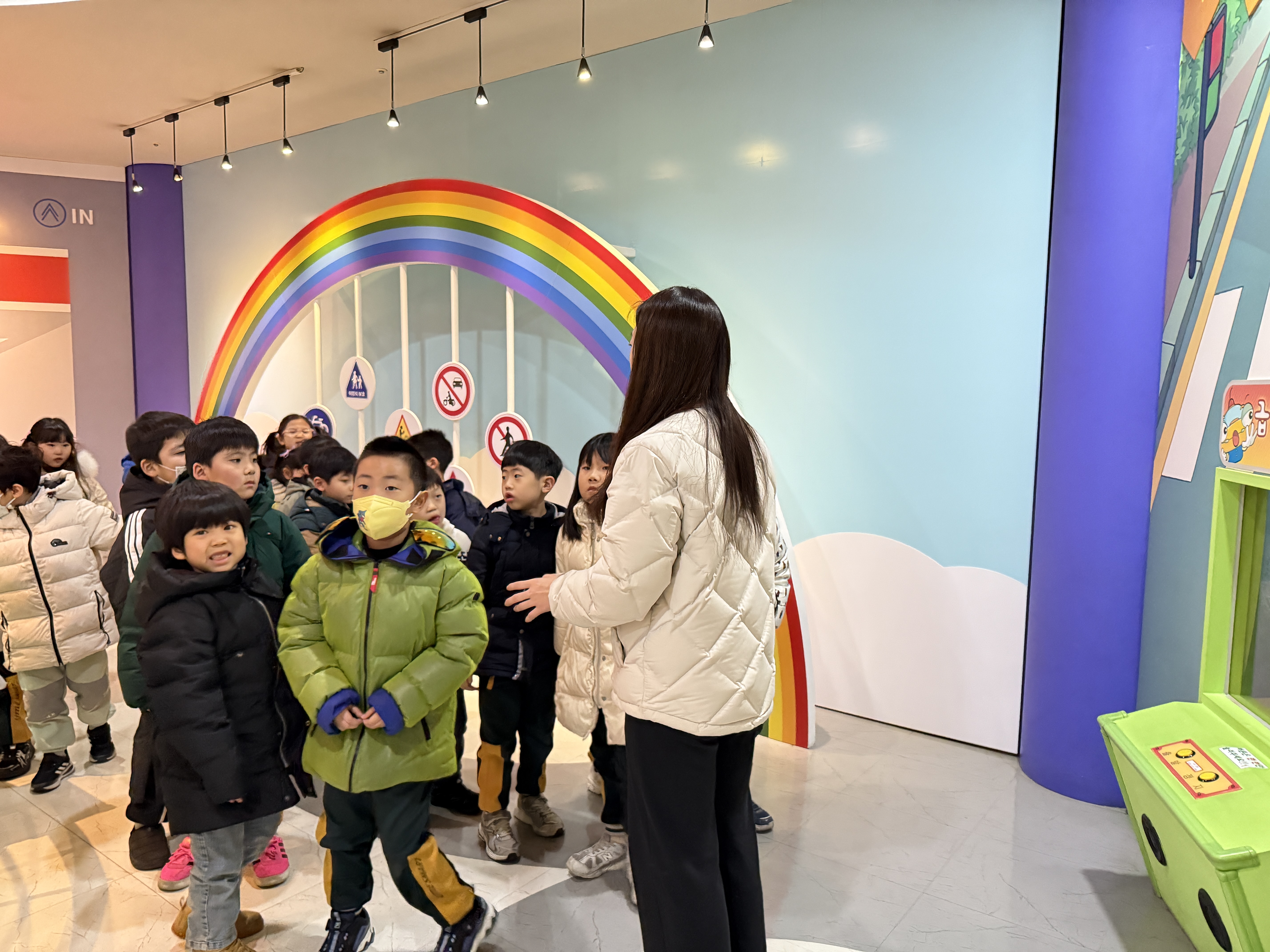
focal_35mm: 24
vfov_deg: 56.8
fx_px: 881
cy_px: 476
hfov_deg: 71.6
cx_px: 635
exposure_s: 1/60
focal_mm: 6.76
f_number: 1.78
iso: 800
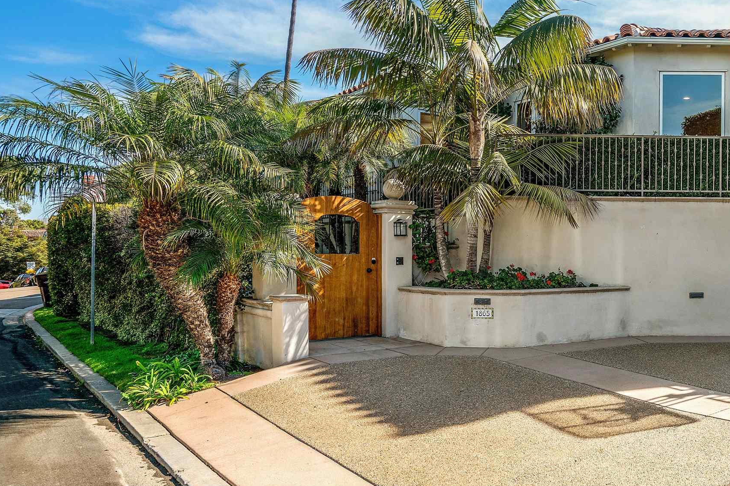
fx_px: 588
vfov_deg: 44.3
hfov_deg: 57.5
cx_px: 611
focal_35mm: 29
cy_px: 161
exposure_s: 1/125
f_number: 7.1
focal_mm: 16
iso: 125
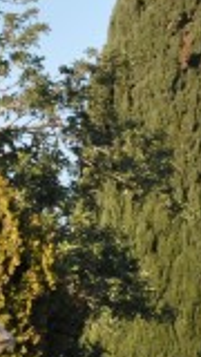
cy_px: 350
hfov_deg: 3.7
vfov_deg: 6.6
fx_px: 3089
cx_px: -211
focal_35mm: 326
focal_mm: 46
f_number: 11
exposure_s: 1/125
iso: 200
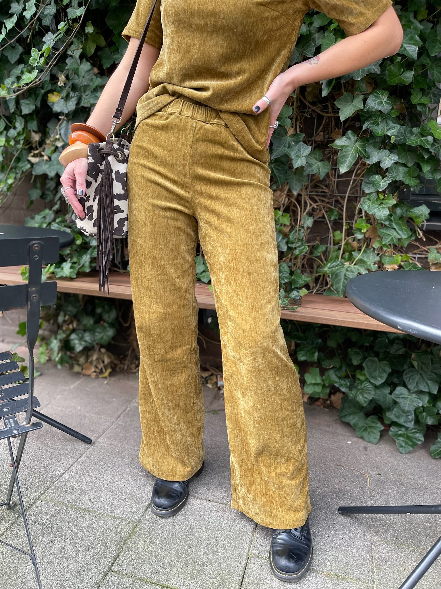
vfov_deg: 67.3
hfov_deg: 53.1
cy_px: 294
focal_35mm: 26
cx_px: 220
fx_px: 442
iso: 64
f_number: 1.6
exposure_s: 1/121
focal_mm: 5.1
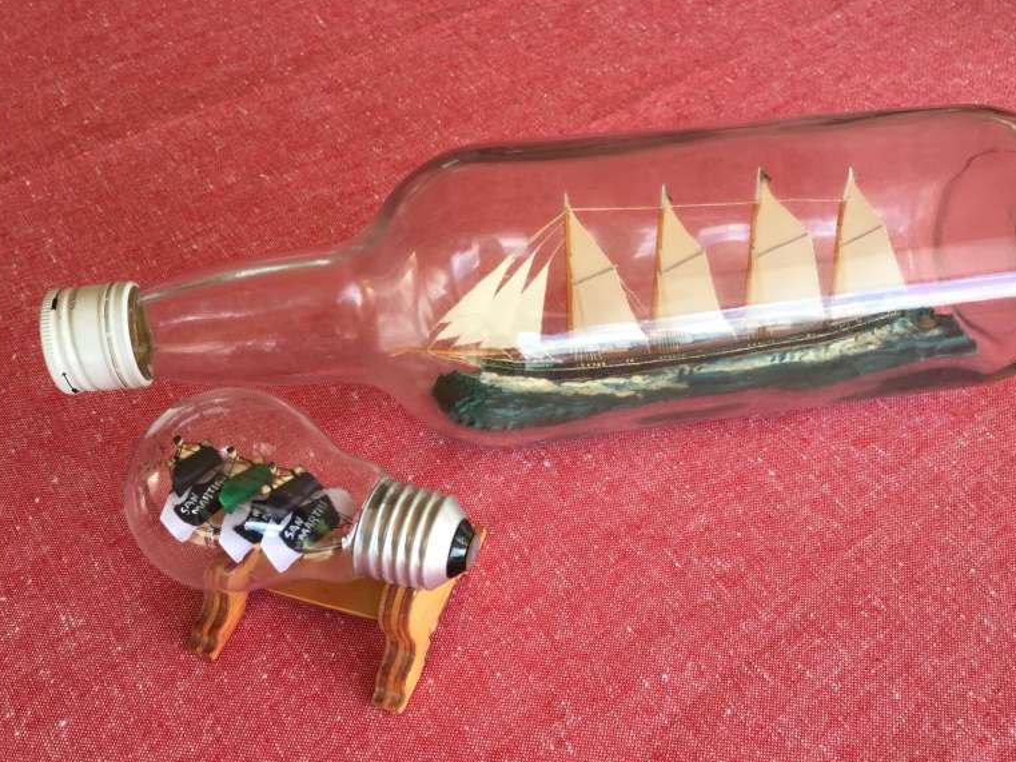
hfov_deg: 56.8
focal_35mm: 32
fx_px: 939
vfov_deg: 44.2
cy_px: 390
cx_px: 529
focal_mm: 4.15
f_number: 2.2
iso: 50
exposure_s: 1/100
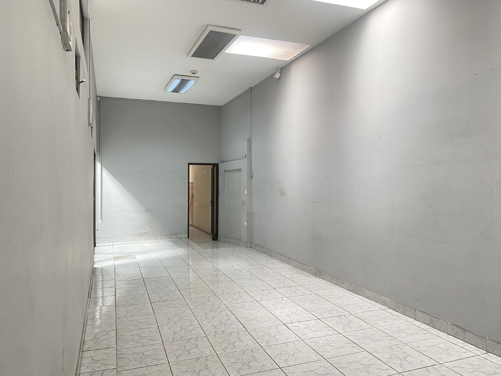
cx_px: 250
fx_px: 376
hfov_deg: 67.3
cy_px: 188
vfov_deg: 53.1
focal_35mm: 26
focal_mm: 4.25
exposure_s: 1/60
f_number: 1.8
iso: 125
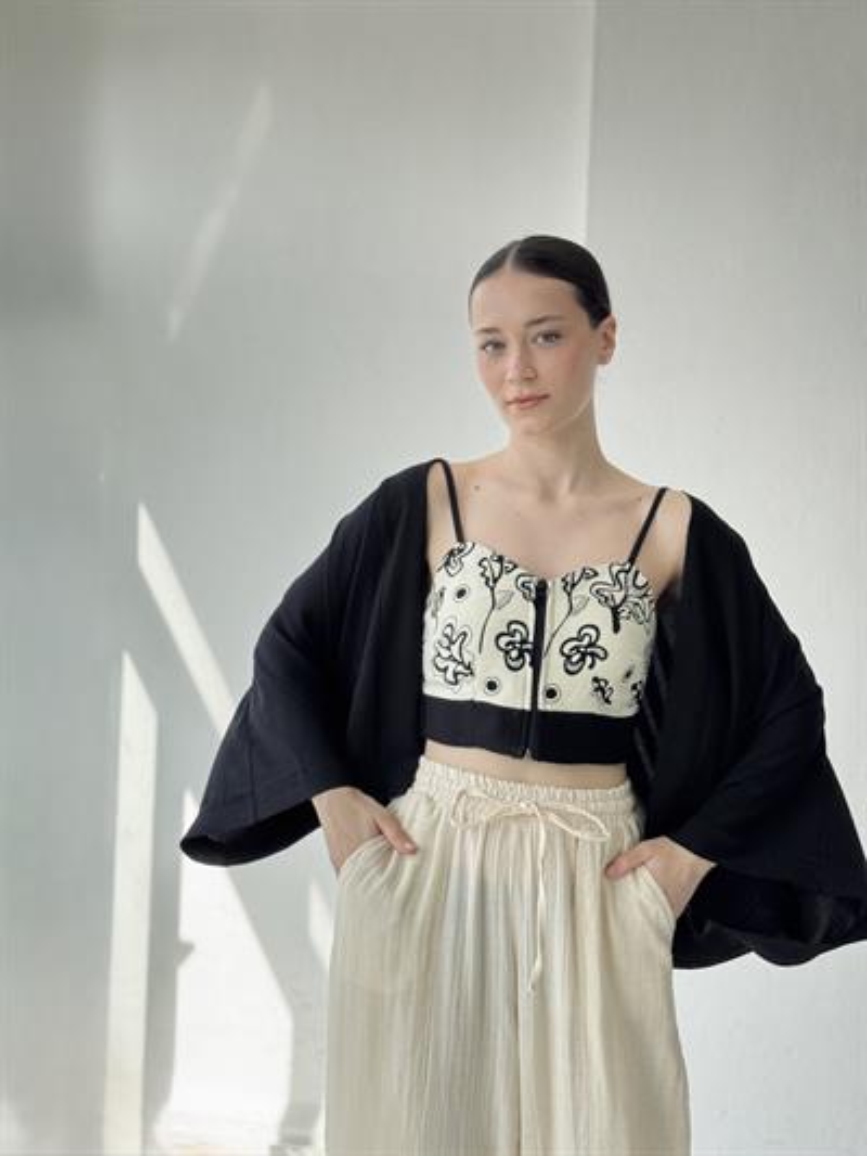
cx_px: 434
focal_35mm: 48
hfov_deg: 30.3
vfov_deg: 39.6
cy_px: 578
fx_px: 1602
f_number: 1.78
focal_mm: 6.76
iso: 64
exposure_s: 1/568
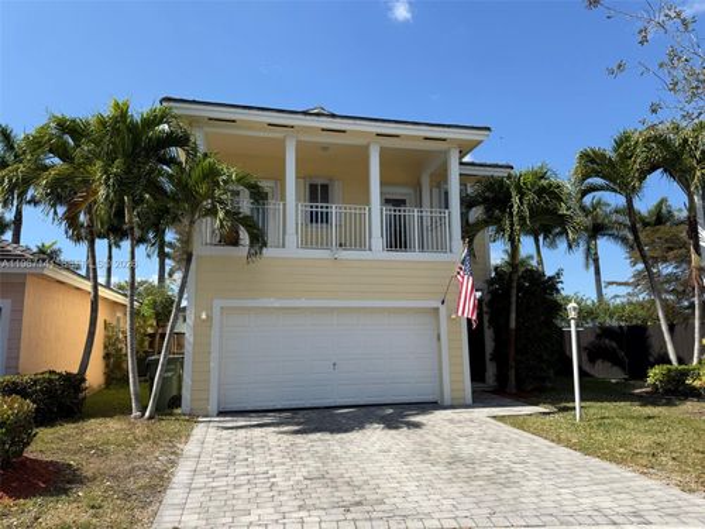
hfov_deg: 71.6
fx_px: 489
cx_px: 352
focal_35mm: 24
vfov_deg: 56.8
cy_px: 264
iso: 80
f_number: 1.78
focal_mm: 6.76
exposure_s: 1/4167
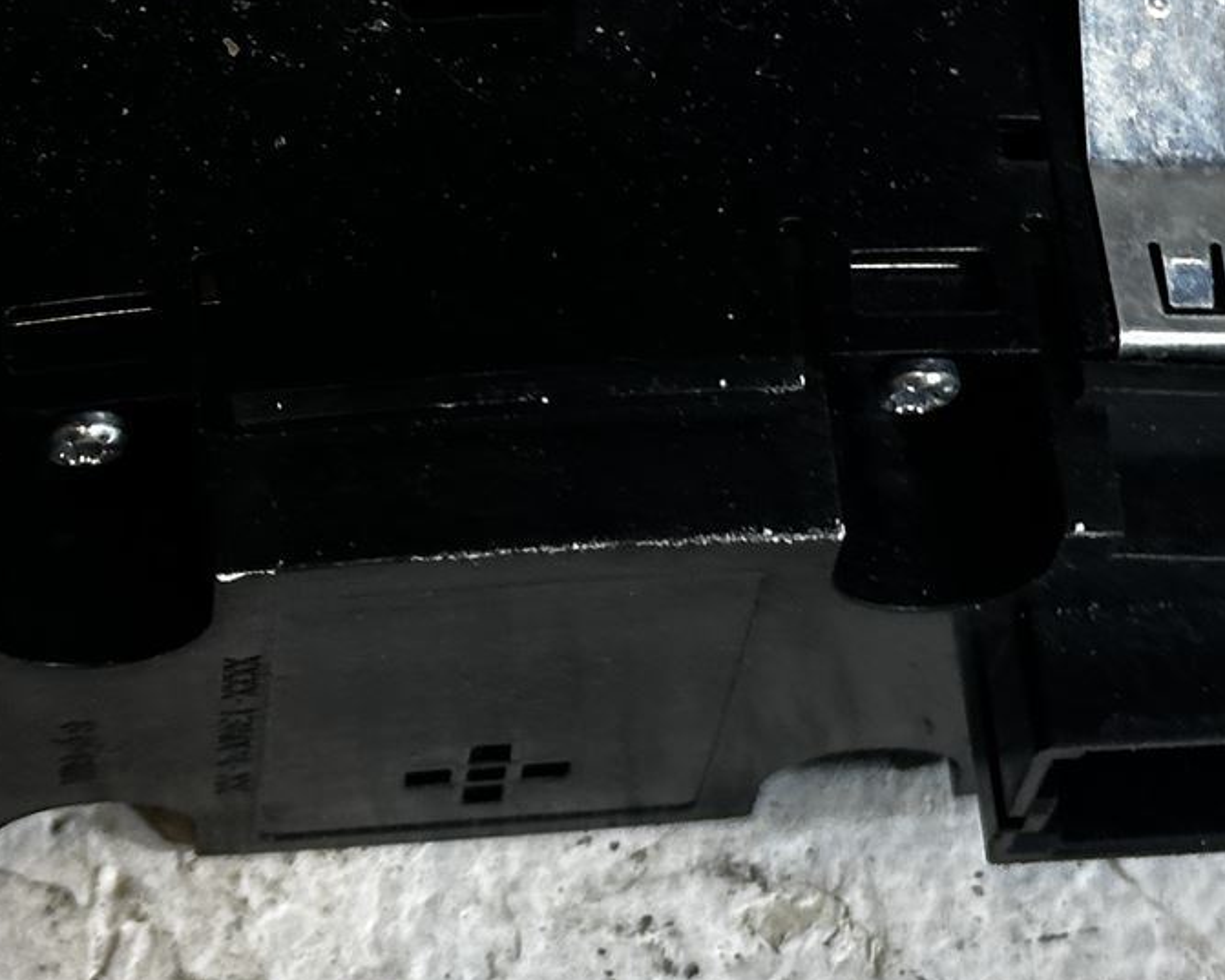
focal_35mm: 143
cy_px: -75
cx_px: 484
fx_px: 5185
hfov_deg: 13.5
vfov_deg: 10.7
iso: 80
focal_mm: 6.86
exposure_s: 1/100
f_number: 1.78
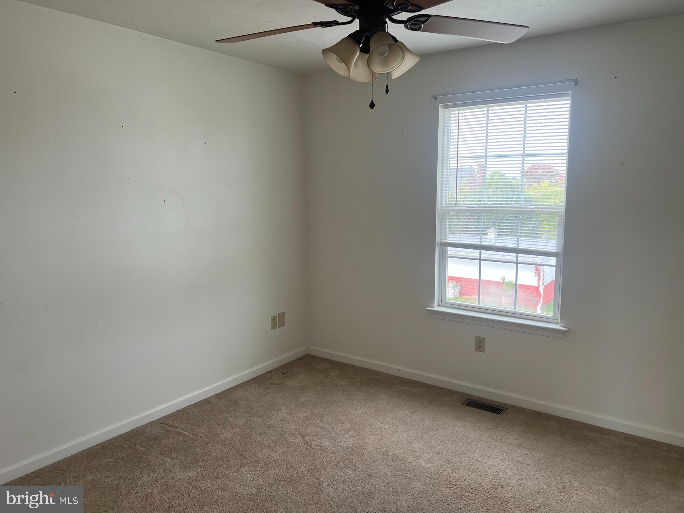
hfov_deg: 67.3
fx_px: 514
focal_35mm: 26
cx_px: 342
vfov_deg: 53.1
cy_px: 256
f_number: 1.5
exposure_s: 1/166
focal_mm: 5.7
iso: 64
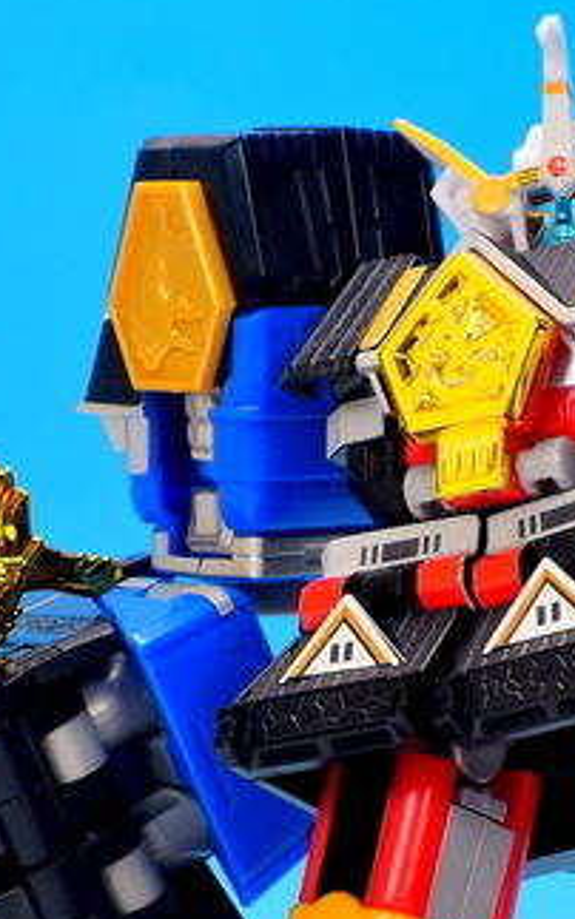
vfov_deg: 8.9
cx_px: 498
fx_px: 5915
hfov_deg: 5.6
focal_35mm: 236
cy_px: 597
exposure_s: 1/1.3
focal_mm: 25.5
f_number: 5.6
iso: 80
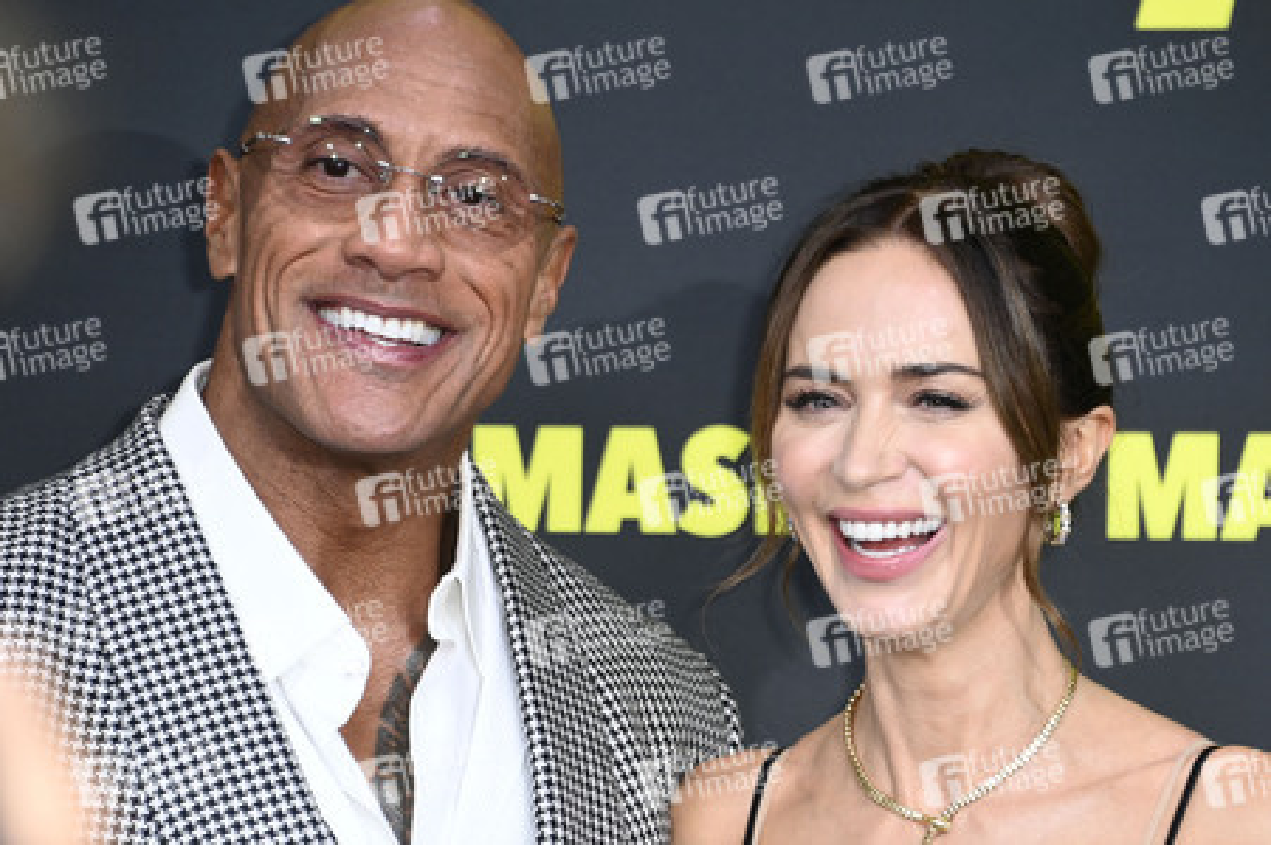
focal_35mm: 230
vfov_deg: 6.0
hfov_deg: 9.0
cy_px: 422
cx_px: 636
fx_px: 8114
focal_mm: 230
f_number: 5.6
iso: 1000
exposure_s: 1/250
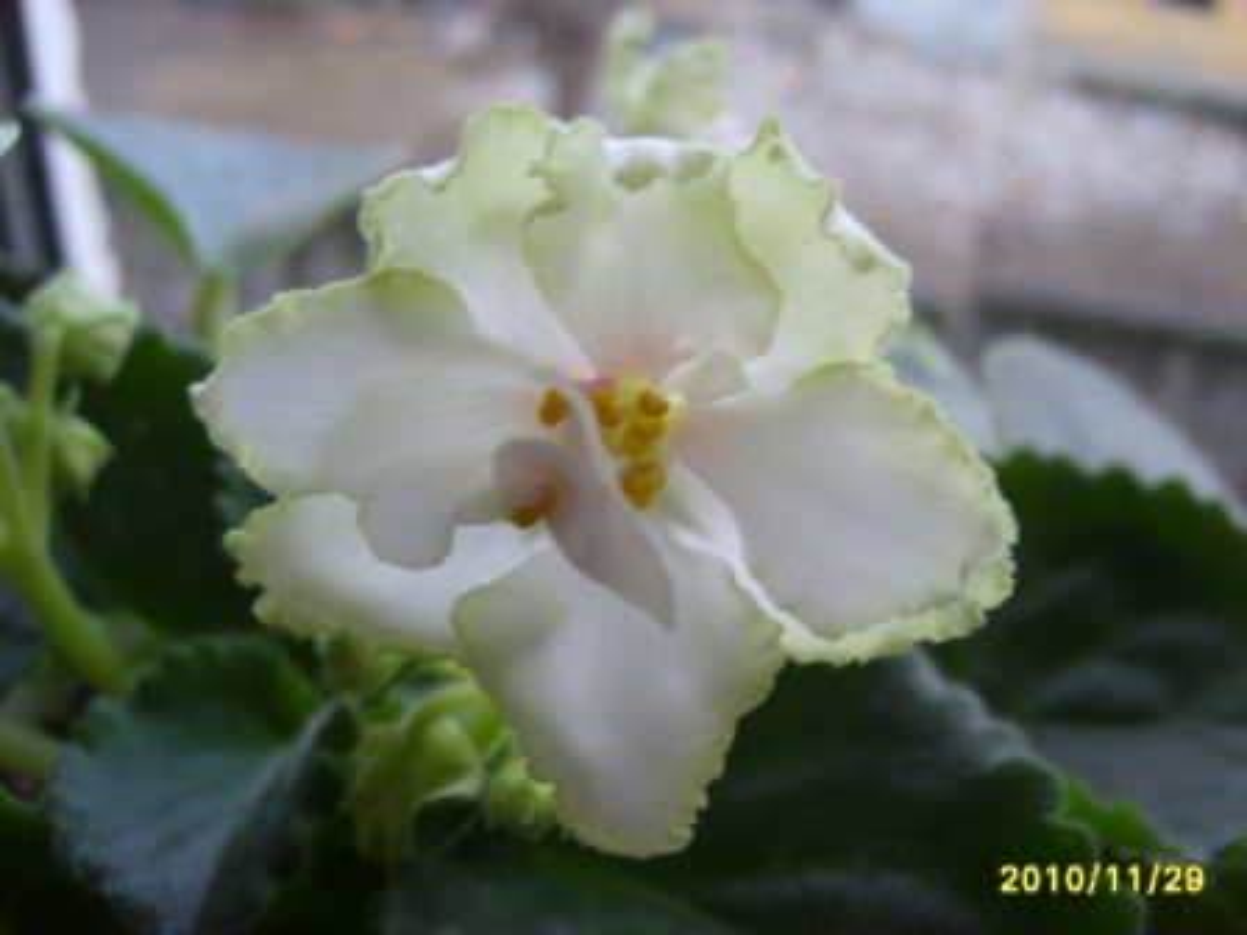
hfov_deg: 52.6
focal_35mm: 35
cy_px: 468
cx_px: 624
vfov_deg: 40.7
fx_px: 1261
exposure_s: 1/30
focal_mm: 5.8
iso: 50
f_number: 2.8
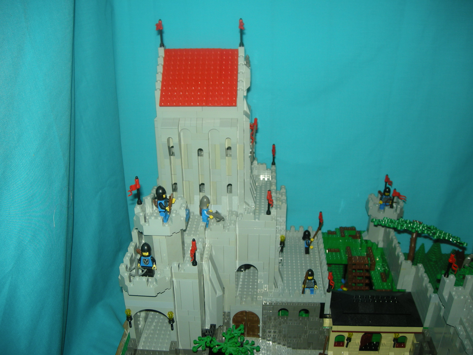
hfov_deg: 52.6
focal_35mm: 35
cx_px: 236
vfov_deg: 40.7
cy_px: 178
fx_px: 478
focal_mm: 5.7
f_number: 2.8
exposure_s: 1/60
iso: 50
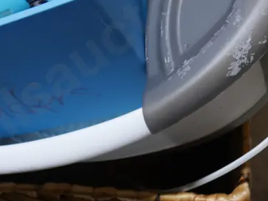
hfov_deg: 26.5
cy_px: 55
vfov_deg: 20.1
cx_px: 94
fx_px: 565
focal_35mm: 73
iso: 250
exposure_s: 1/60
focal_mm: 14
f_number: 3.5
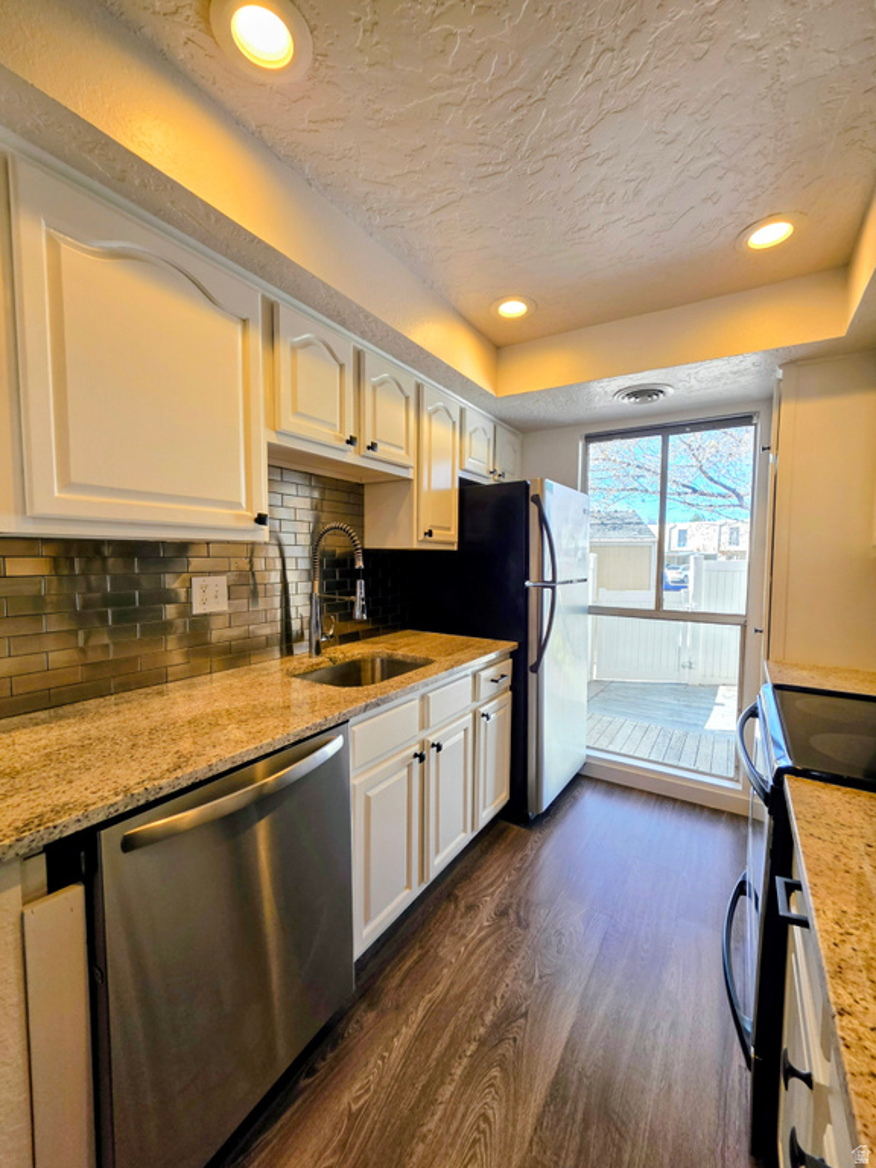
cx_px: 438
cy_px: 584
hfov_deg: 89.9
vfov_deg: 106.2
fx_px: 439
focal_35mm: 13
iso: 32
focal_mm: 2.2
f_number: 1.9
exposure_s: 1/120
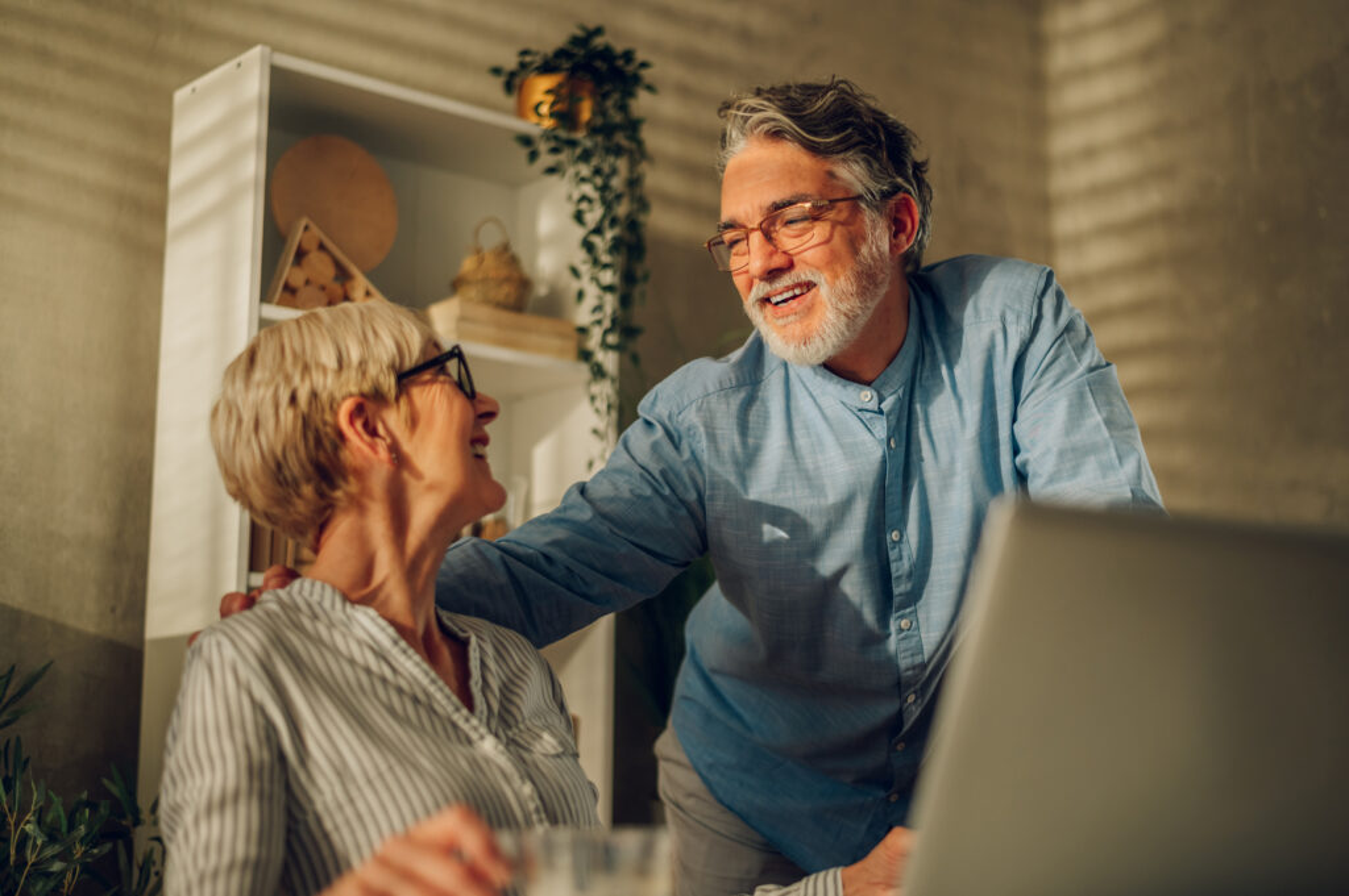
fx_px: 1872
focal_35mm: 50
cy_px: 448
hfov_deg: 39.6
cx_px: 674
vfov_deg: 26.9
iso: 250
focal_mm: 50
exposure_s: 1/125
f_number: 1.8
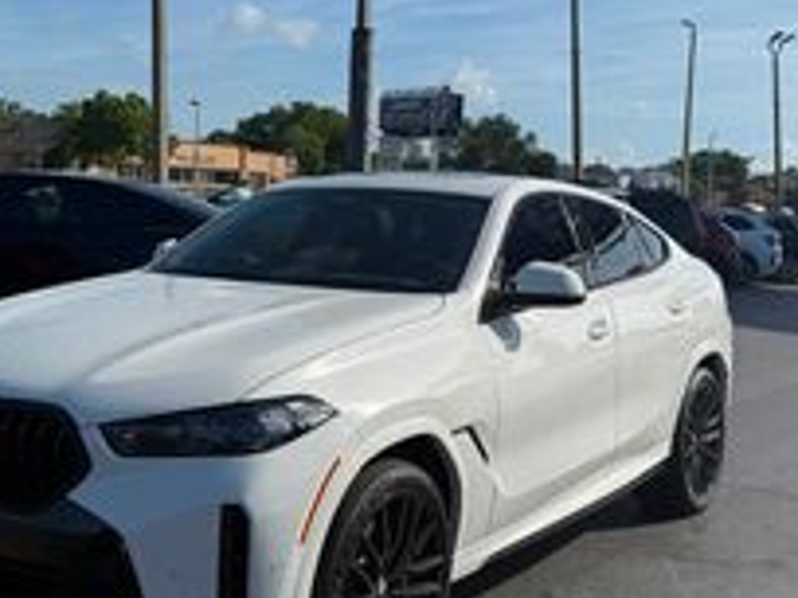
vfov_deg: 30.7
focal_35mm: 47
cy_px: 203
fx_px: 1083
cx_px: 301
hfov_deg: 40.2
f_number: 1.78
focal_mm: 6.76
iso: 80
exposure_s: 1/8130
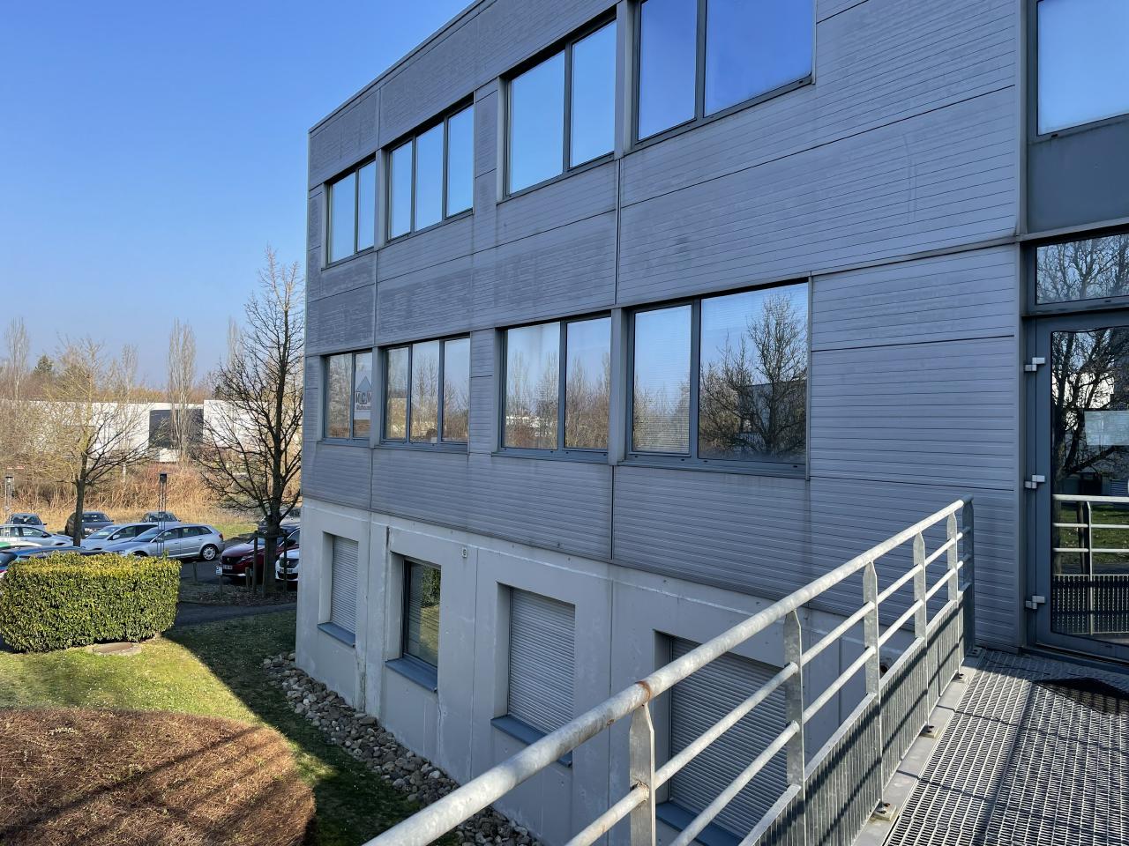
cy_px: 423
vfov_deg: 53.1
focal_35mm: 26
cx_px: 564
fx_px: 848
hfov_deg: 67.3
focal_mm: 4.2
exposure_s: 1/1401
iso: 32
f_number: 1.6
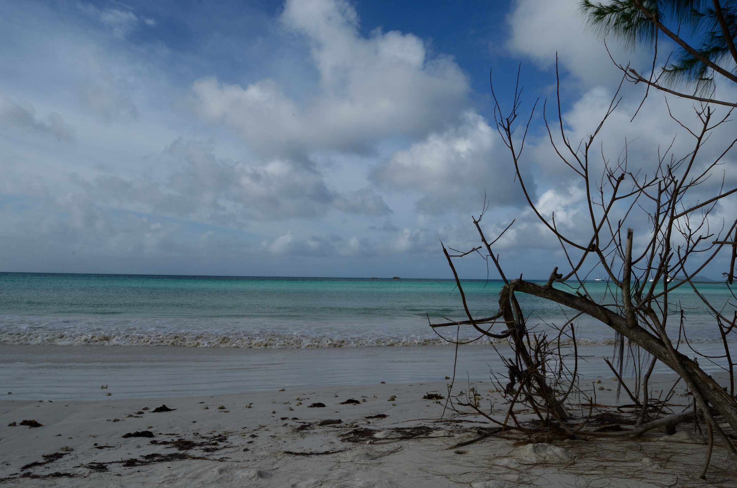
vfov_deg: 47.7
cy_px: 244
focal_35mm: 27
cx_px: 368
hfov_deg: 67.5
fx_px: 552
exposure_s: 1/60
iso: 100
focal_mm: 18
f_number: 22
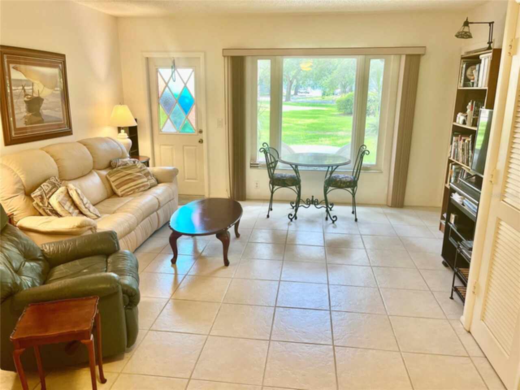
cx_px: 260
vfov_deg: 53.1
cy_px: 195
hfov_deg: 67.3
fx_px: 391
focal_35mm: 26
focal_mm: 5.1
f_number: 1.6
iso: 80
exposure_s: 1/60
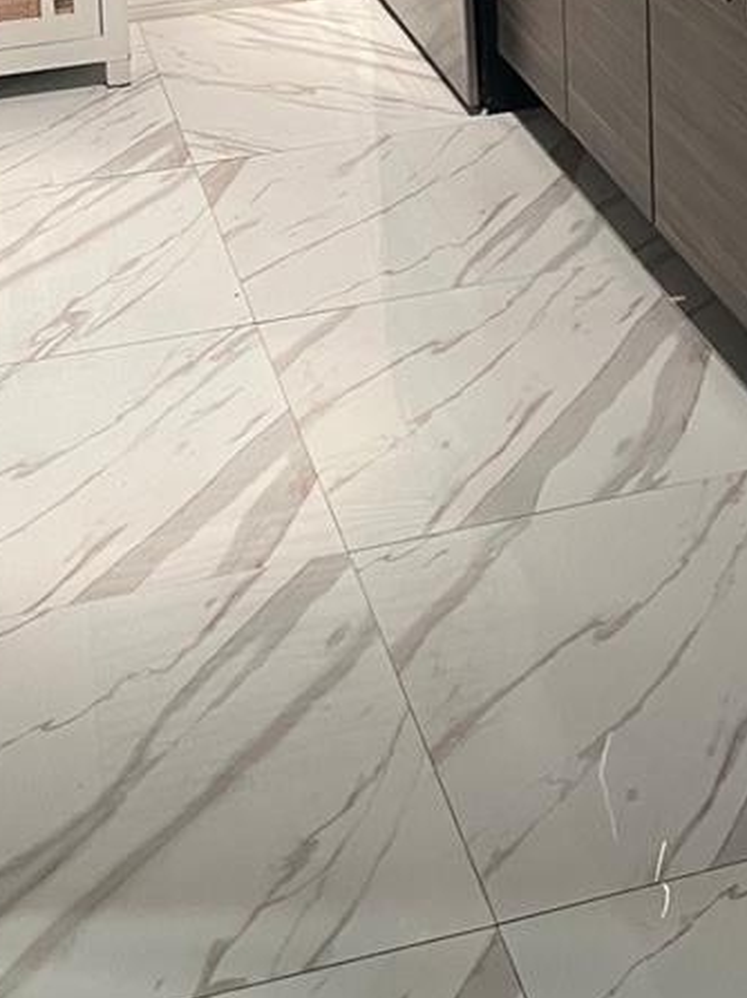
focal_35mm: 70
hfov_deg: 21.0
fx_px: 2016
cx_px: 400
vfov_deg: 24.6
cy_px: -264
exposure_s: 1/60
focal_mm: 5.7
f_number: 1.5
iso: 200
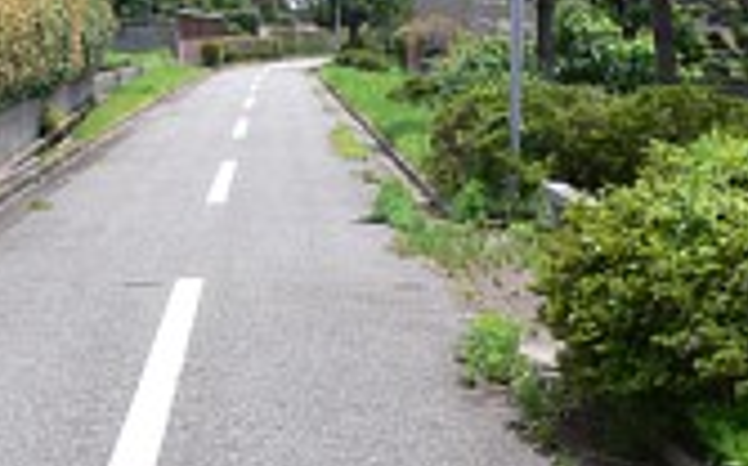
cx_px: 287
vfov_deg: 14.6
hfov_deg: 23.3
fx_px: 1812
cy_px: 381
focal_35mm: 89
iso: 80
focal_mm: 7.4
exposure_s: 1/250
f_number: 5.6
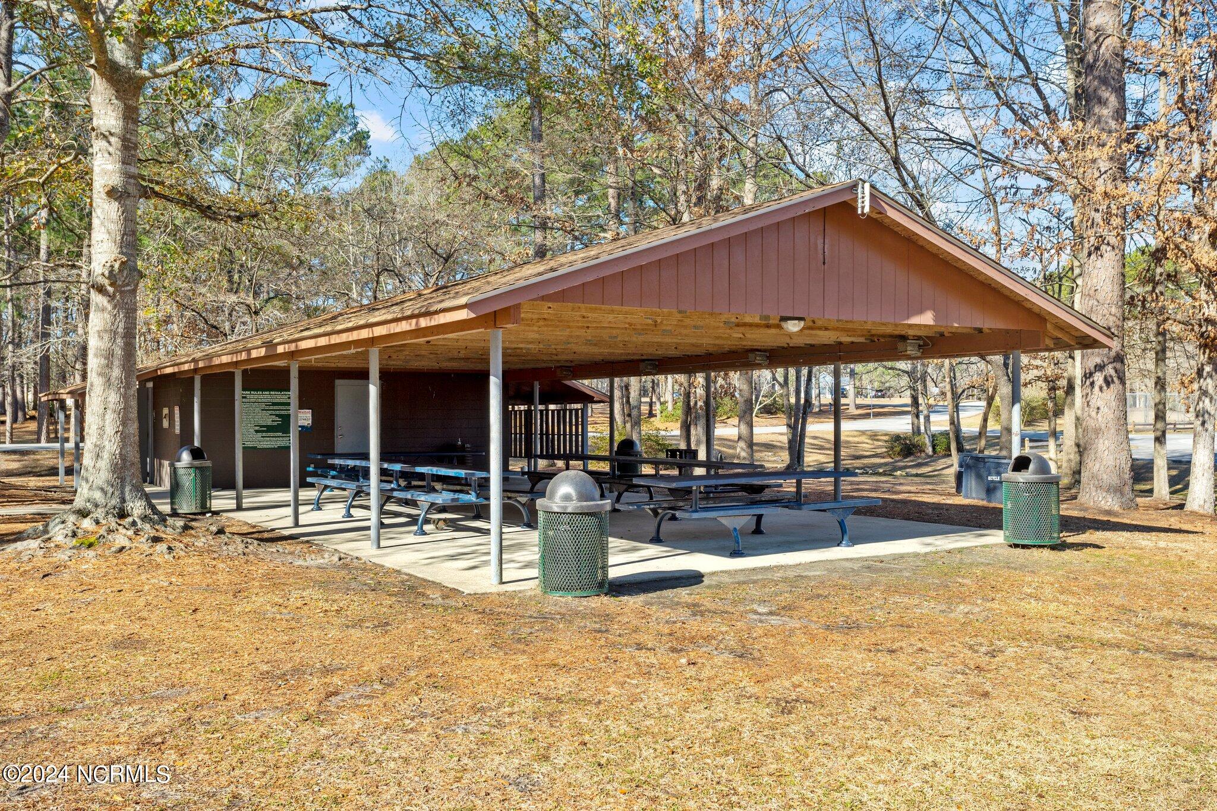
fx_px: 1082
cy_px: 406
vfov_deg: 41.1
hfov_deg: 58.7
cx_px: 608
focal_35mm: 32
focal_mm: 32
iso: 100
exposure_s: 1/125
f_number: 8
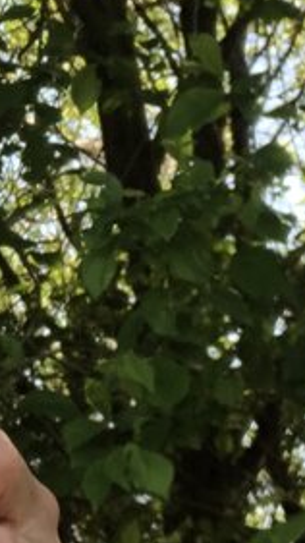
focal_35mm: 149
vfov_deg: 14.3
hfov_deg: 7.7
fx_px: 2143
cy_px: 95
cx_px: -340
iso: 32
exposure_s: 1/120
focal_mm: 2.87
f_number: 2.2
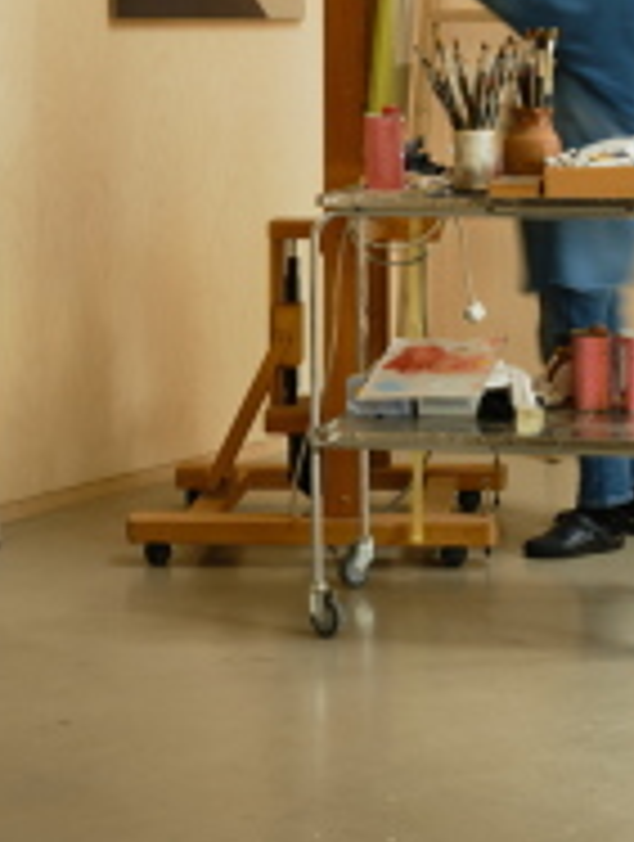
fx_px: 2166
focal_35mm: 89
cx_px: 423
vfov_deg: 21.1
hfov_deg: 16.6
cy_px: -41
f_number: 11
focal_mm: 46.5
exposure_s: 1/4
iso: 200
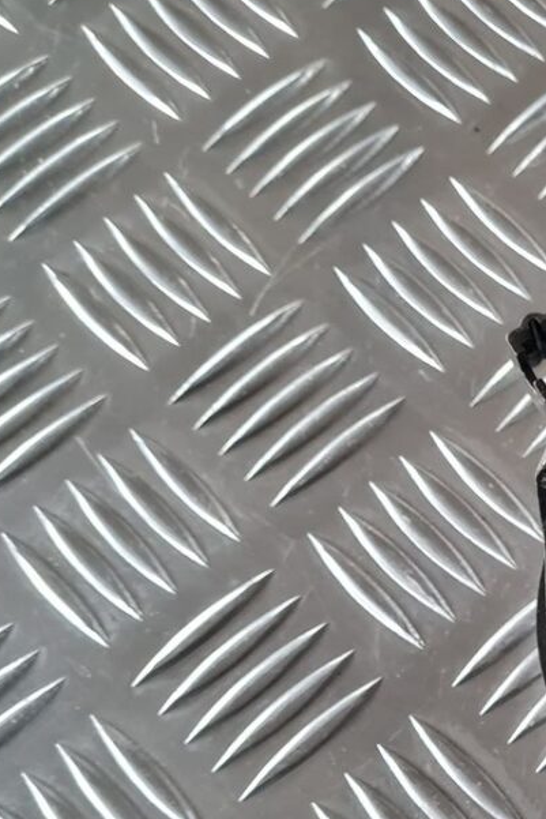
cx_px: 761
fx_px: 1432
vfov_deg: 31.6
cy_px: 564
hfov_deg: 19.4
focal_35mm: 63
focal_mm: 5.4
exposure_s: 1/50
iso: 400
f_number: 1.8
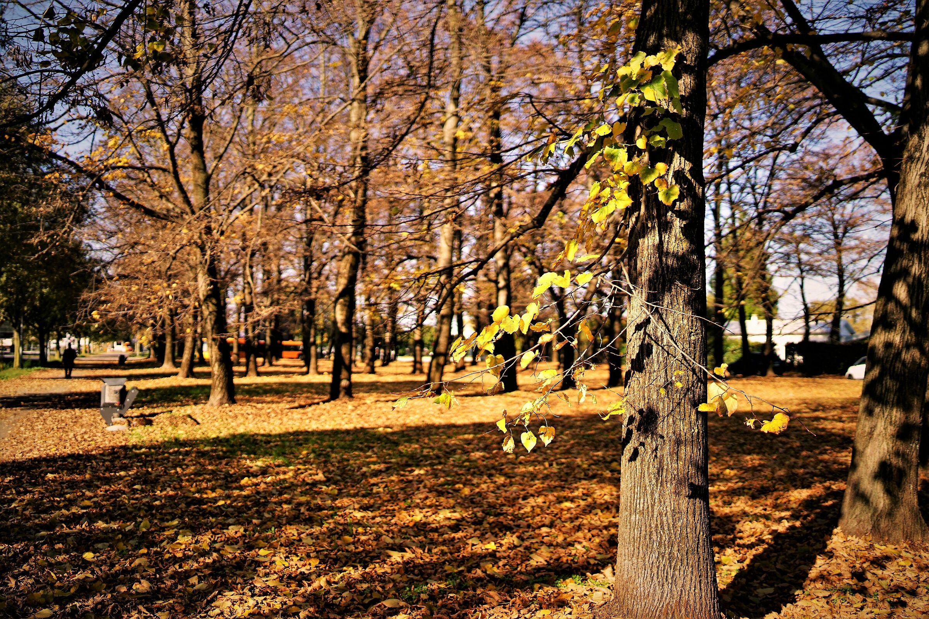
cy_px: 310
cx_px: 464
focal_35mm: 35
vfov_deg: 37.9
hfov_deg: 54.4
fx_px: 903
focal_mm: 35
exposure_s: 1/8000
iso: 200
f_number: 1.4
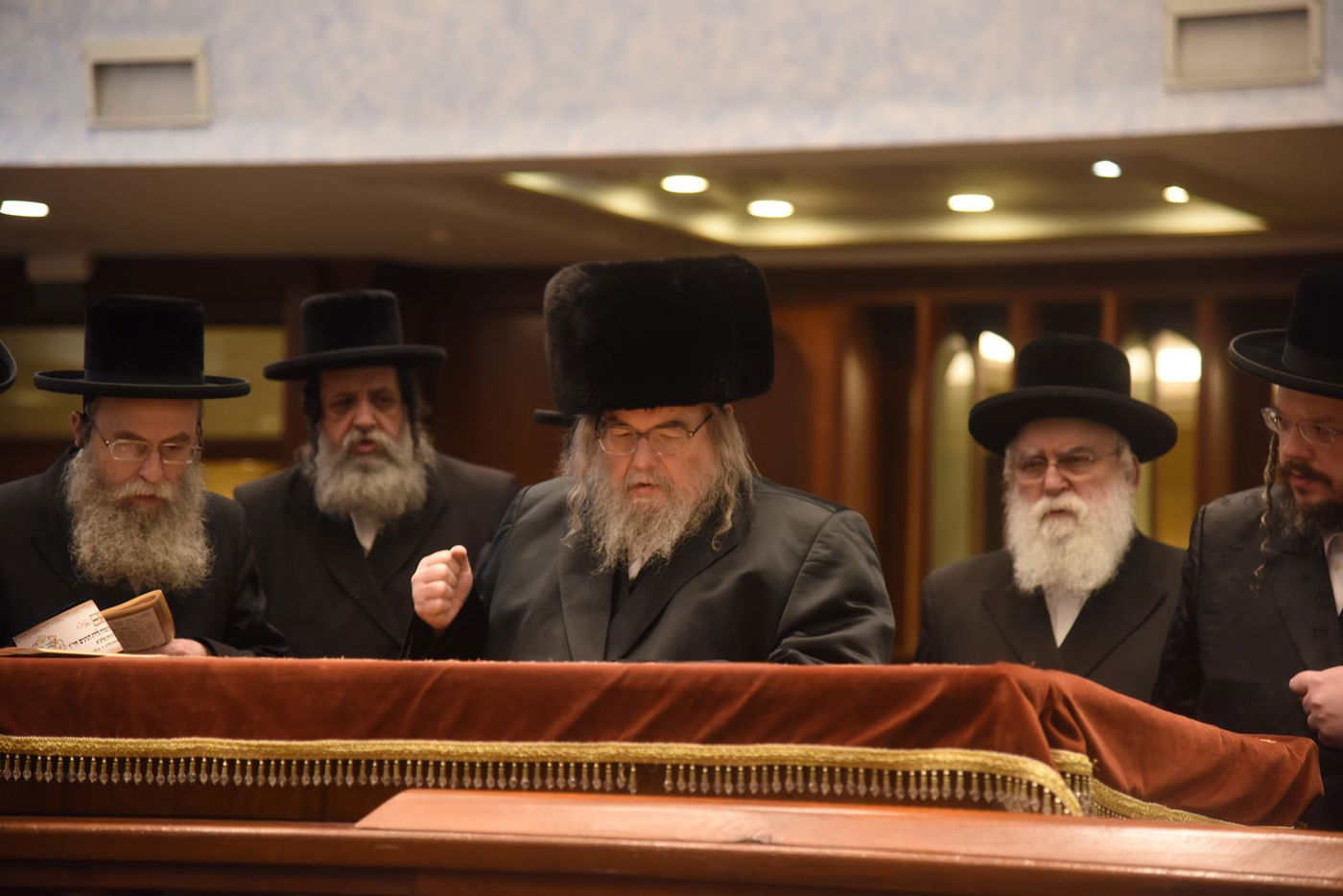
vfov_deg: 13.0
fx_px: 3918
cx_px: 672
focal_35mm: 105
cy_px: 448
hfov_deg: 19.5
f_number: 4
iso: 1600
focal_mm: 105
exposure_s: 1/100
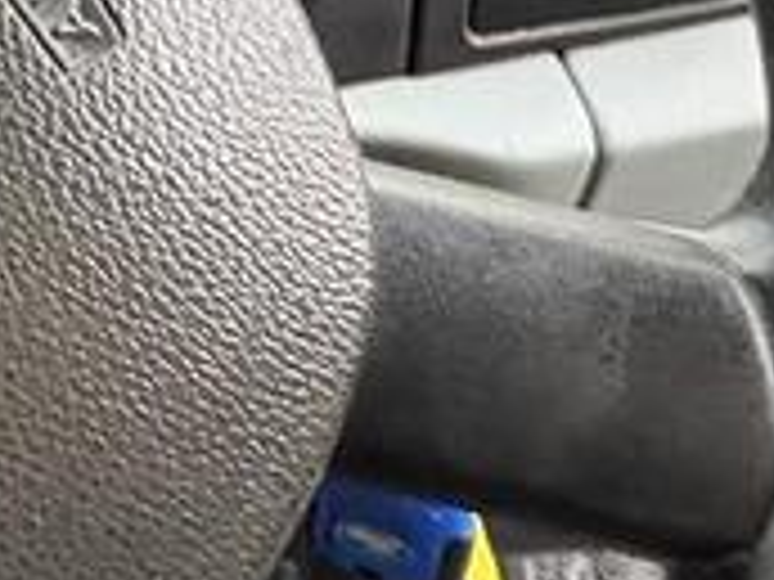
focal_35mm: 73
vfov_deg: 20.2
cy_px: 243
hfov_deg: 24.5
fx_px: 1632
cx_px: -122
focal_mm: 2.22
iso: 640
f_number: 2.2
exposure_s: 1/60
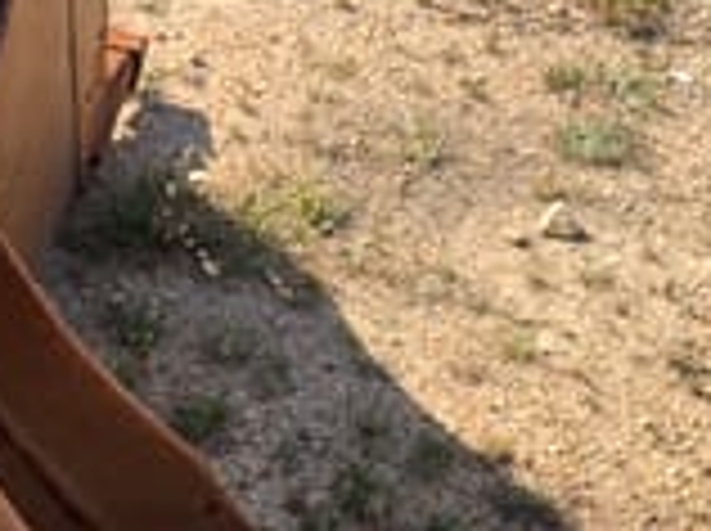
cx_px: -18
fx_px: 1559
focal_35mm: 76
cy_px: 515
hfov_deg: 24.4
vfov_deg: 18.9
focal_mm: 6.76
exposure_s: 1/1689
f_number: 1.78
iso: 80
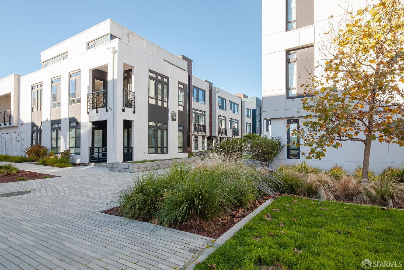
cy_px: 135
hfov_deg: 89.9
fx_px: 202
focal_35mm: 18
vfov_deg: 67.5
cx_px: 202
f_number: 5.6
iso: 400
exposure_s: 1/640
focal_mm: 12
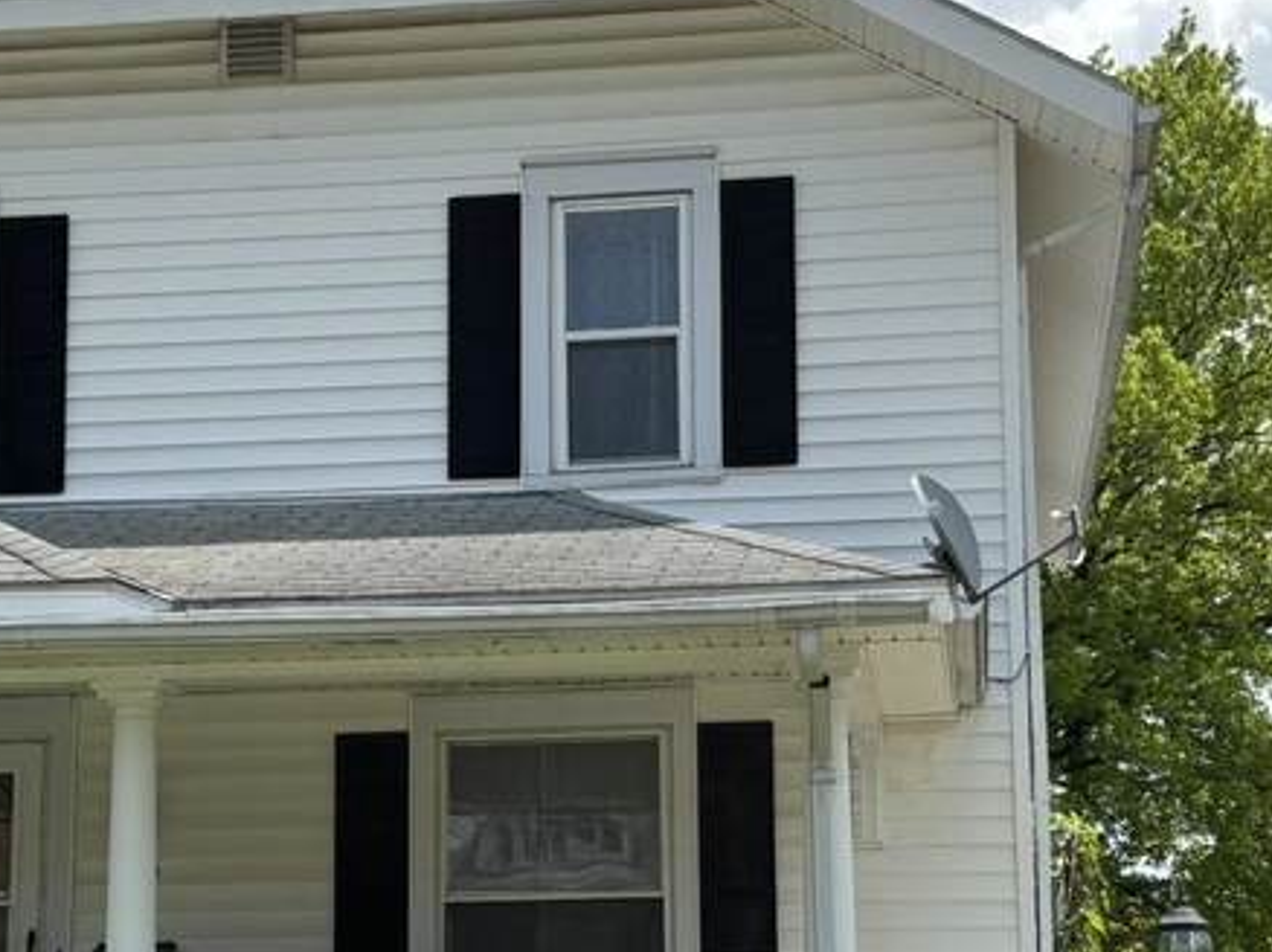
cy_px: 723
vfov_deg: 19.2
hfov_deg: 25.7
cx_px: 604
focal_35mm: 76
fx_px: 2791
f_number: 1.6
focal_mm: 5.96
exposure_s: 1/4255
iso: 50
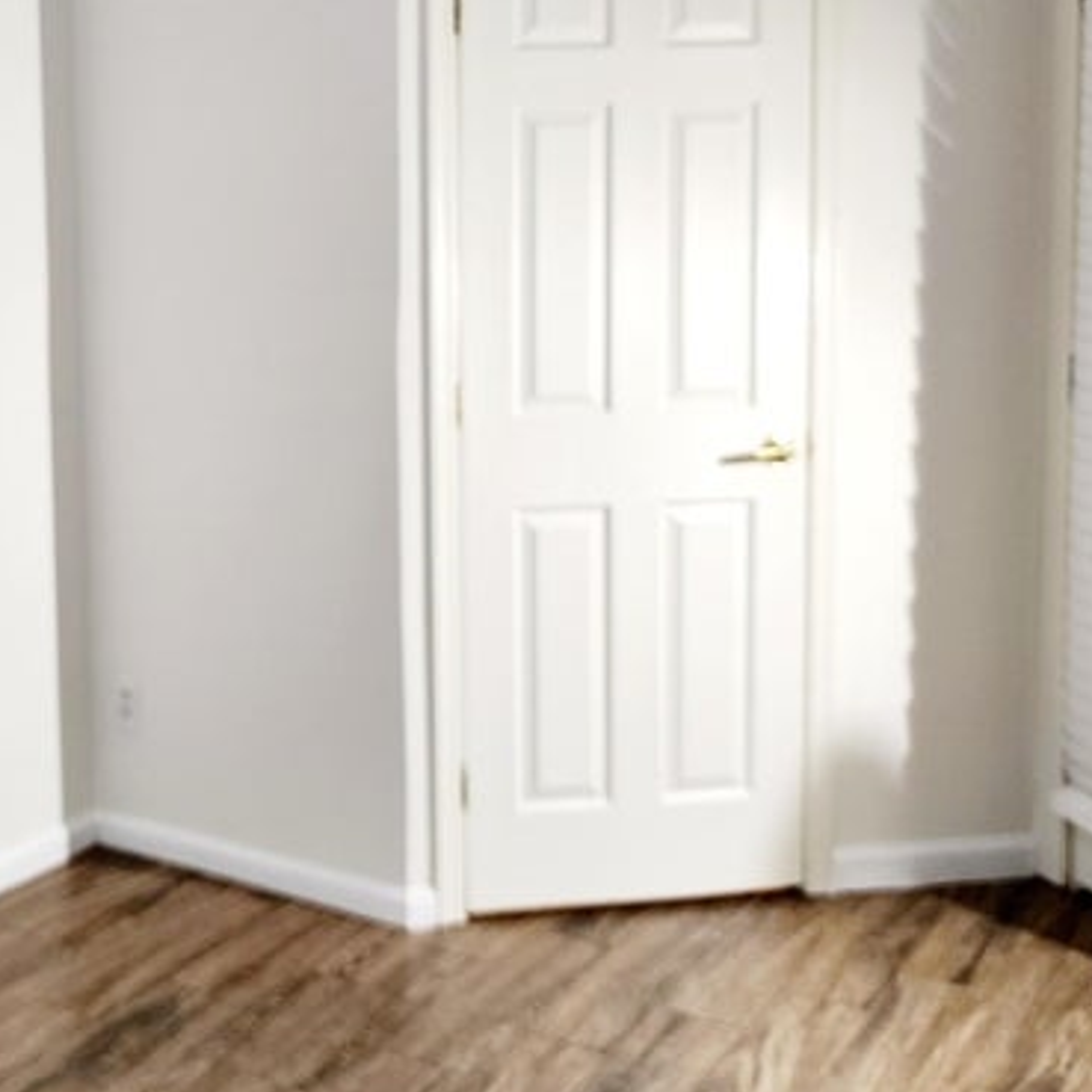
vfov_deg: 35.7
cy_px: 367
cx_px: 117
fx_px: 1677
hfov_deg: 34.2
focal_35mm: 47
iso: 160
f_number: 1.8
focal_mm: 6.4
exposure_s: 1/120
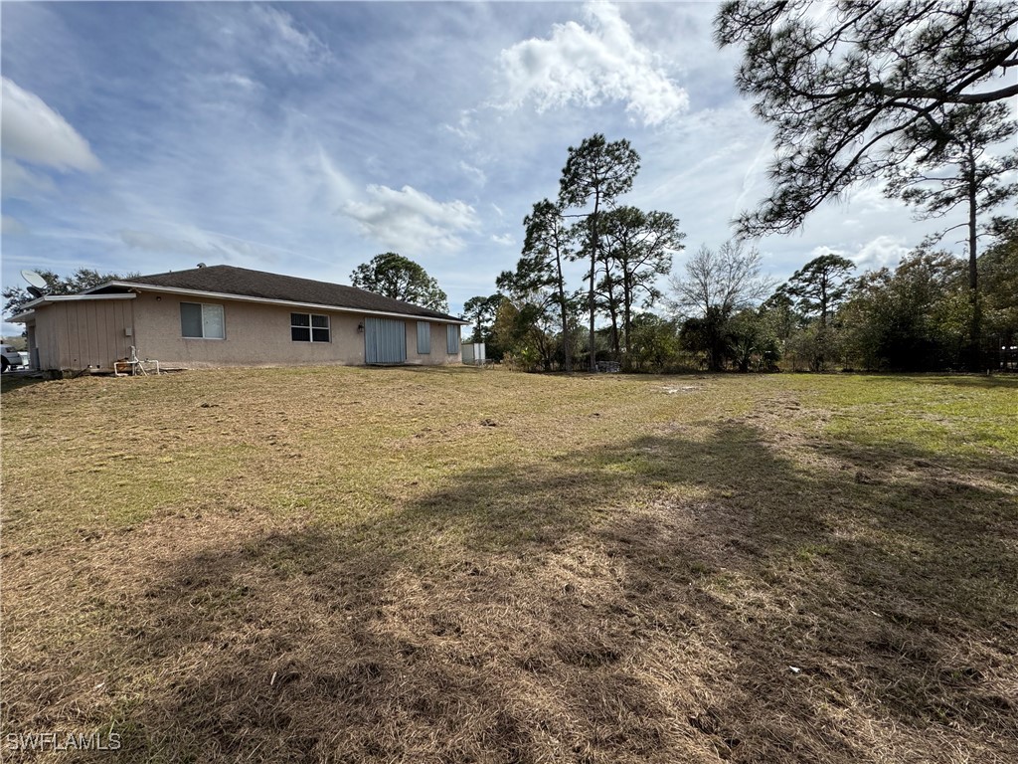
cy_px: 382
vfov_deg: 85.7
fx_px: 412
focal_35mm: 14
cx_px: 509
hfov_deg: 102.1
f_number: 2.2
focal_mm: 2.22
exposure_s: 1/2674
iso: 50
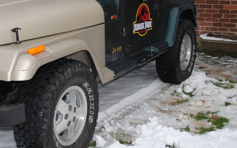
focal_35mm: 64
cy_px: 41
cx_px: 62
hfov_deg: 31.5
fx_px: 413
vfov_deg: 20.2
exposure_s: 1/60
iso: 200
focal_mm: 22
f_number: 4
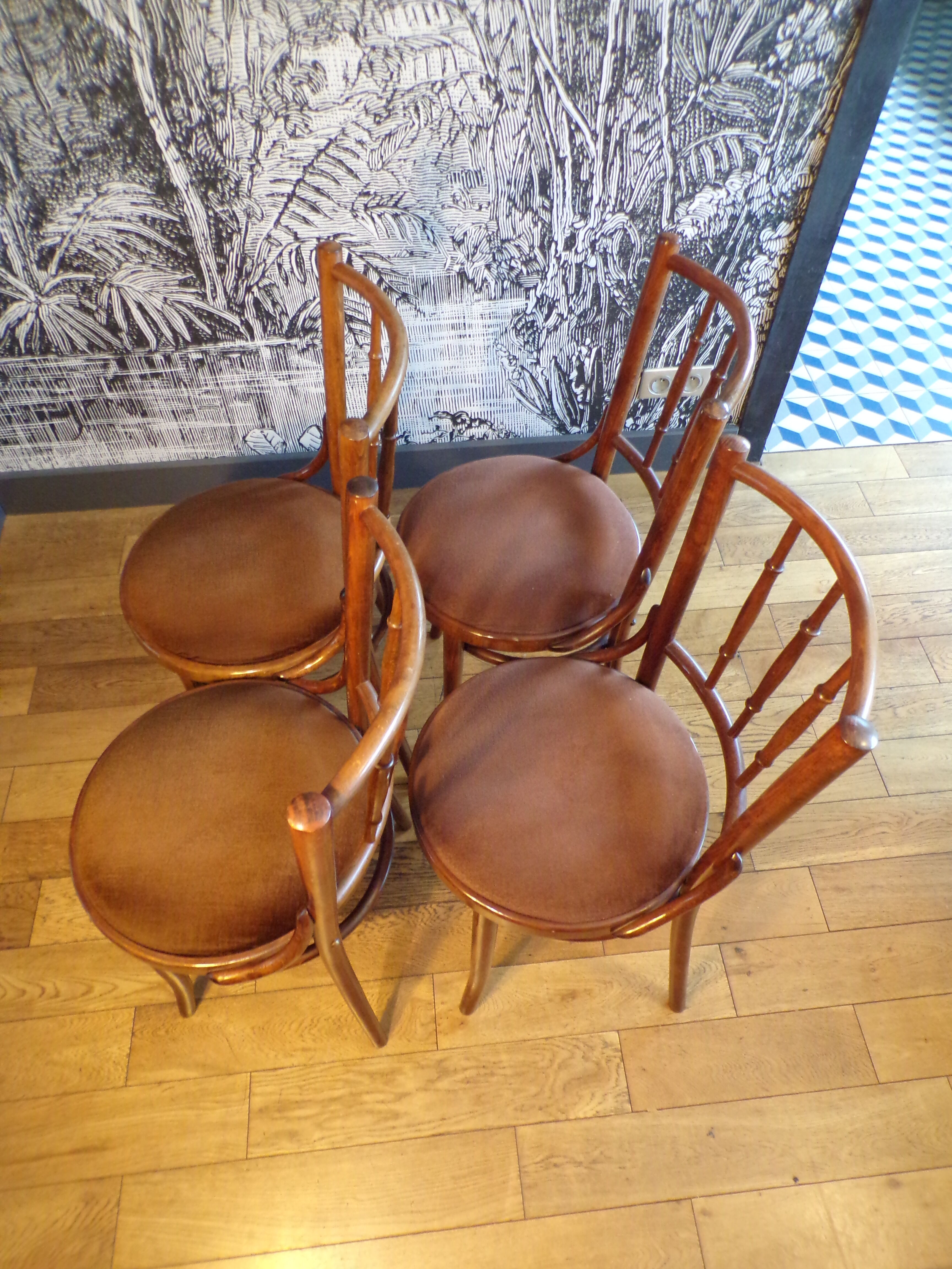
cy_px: 634
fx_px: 880
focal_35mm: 24
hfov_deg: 56.8
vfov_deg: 71.6
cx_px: 476
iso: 400
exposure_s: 1/13
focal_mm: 4.3
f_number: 3
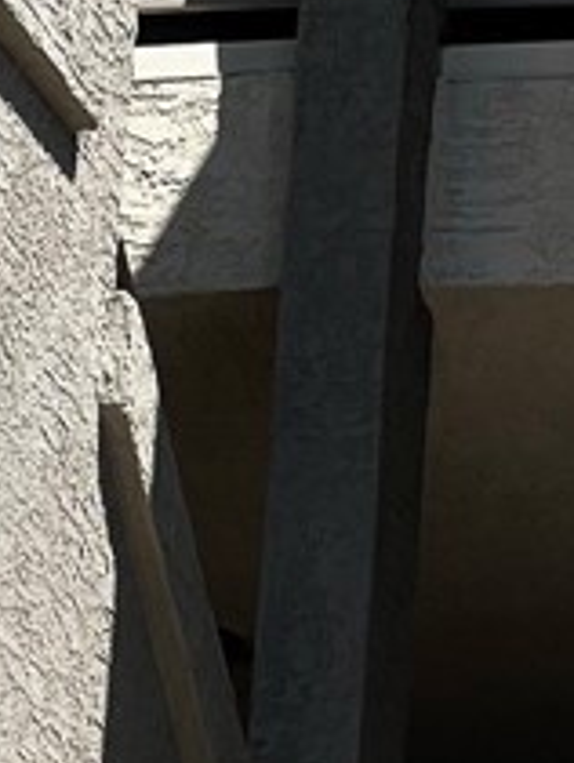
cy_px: -814
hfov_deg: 3.9
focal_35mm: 375
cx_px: 1228
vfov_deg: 5.2
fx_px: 8274
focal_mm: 9
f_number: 2.8
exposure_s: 1/506
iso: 32
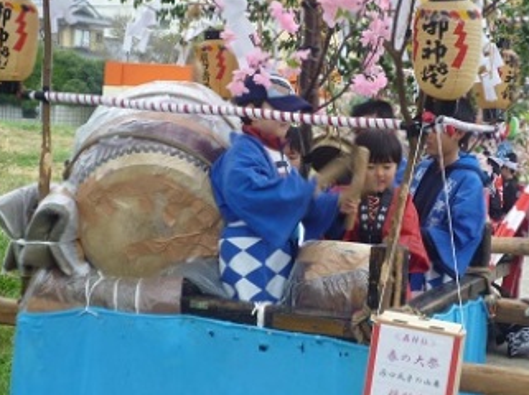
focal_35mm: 78
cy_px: 180
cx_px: 335
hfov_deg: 25.0
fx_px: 1191
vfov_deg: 18.9
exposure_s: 1/50
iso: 125
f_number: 4.3
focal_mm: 8.8
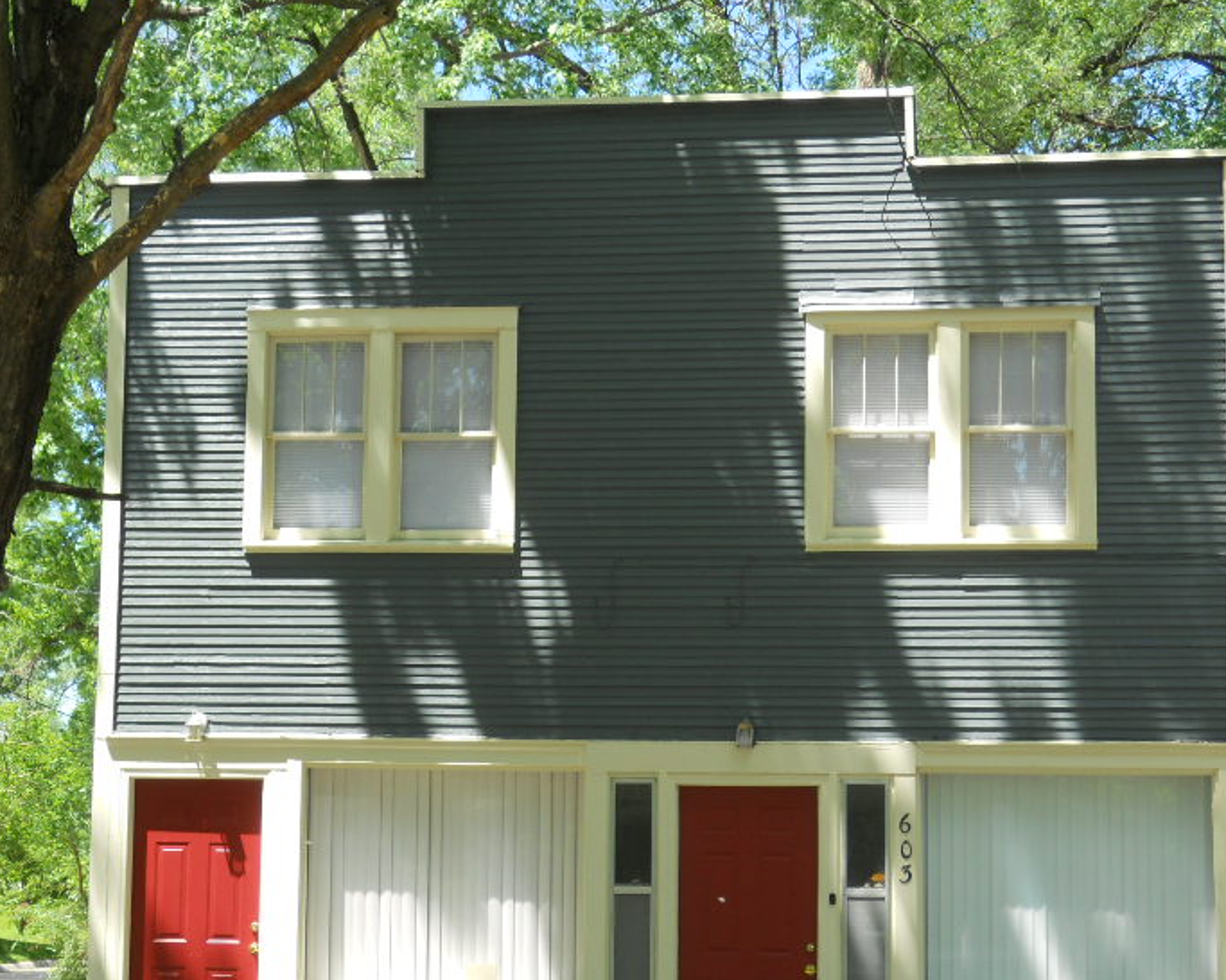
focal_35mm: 60
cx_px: 567
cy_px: 639
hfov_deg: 31.4
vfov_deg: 25.3
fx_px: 2176
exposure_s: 1/250
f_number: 3.2
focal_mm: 7.3
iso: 80
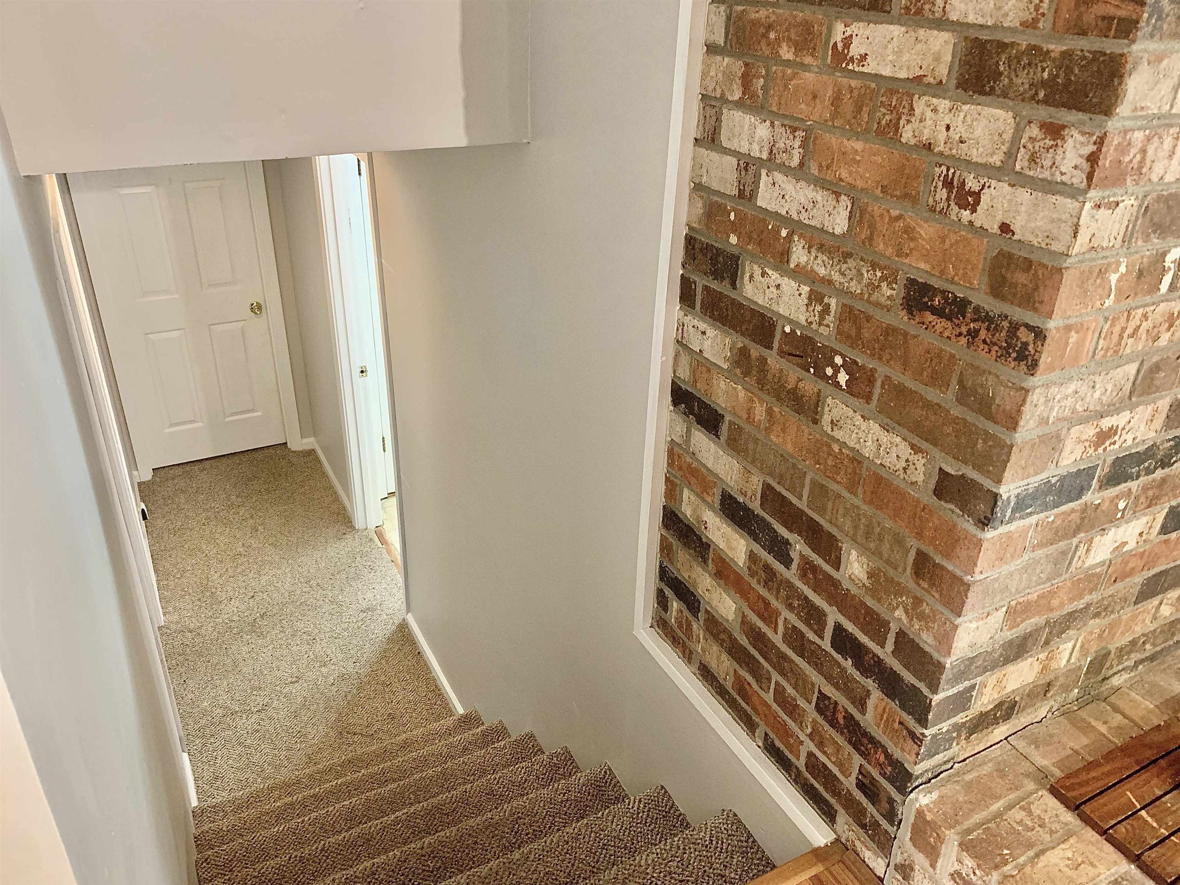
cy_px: 442
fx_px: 886
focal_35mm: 26
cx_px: 590
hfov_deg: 67.3
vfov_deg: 53.1
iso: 640
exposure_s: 1/30
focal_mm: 4.25
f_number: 1.8
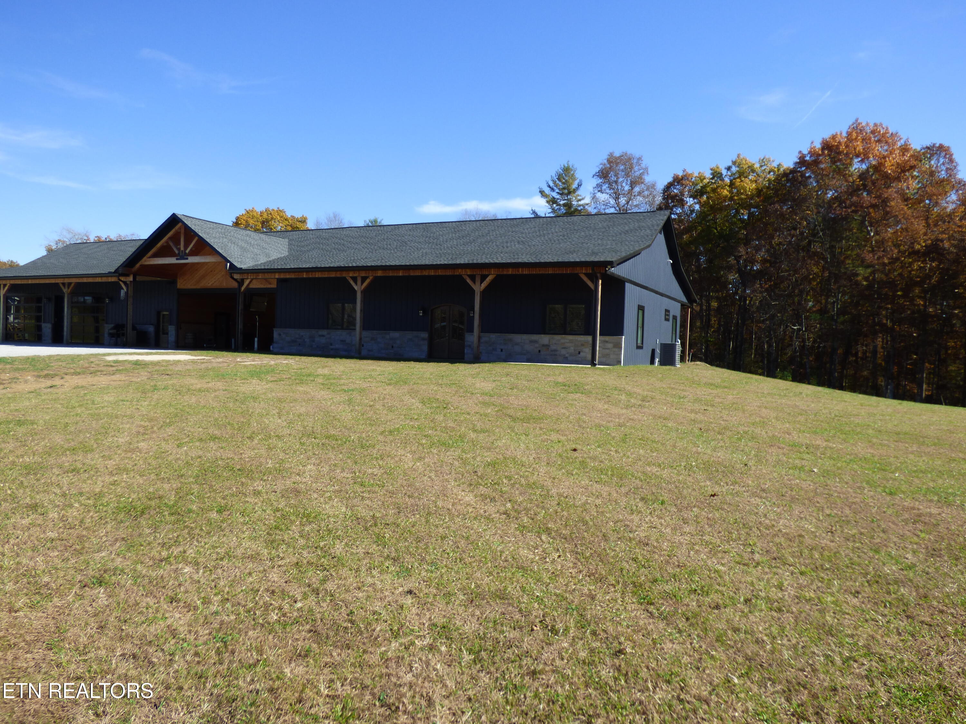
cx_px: 483
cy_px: 362
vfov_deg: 54.9
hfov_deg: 69.4
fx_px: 698
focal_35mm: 25
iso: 100
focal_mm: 4.42
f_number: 3
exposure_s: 1/800
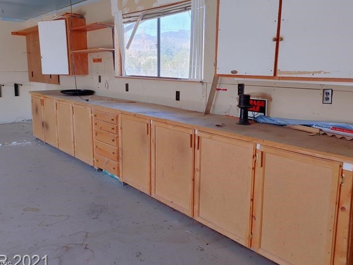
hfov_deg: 60.0
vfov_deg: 46.8
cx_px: 176
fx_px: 306
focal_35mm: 30
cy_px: 120
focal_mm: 5.58
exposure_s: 1/120
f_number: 1.8
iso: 50
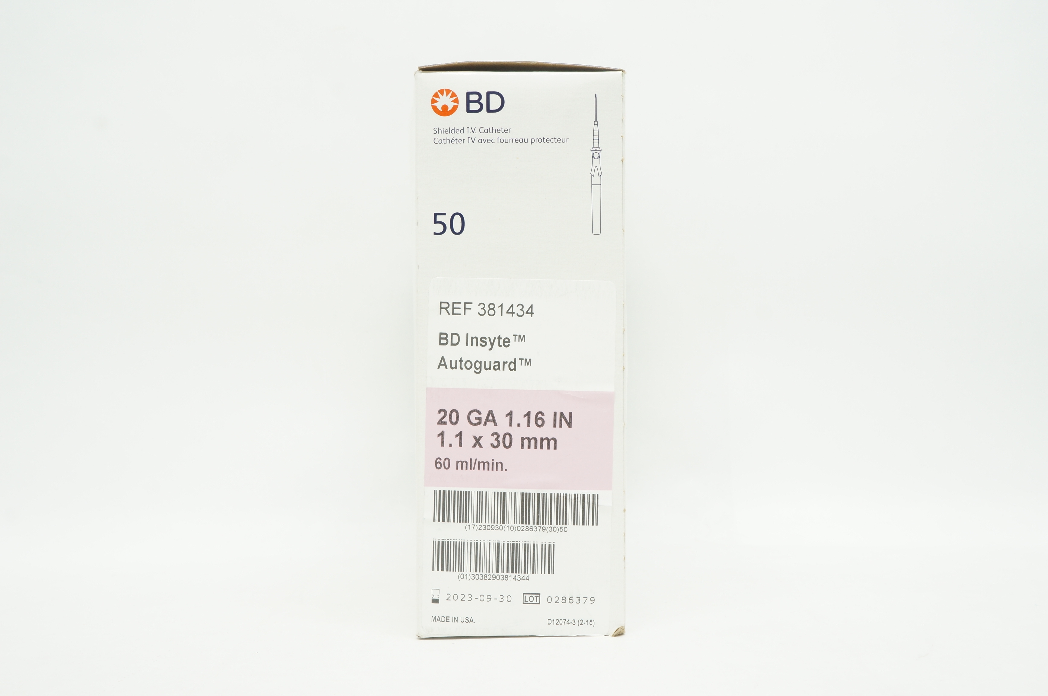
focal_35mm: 39
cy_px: 348
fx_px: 1134
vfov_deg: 34.1
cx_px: 524
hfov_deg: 49.6
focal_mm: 26
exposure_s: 1/15
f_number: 10
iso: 400
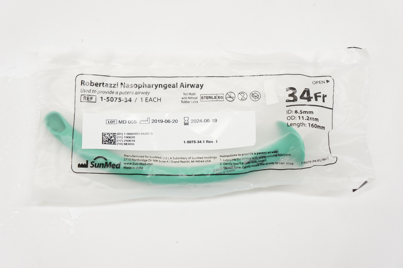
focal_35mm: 57
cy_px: 134
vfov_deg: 23.7
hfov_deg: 35.1
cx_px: 202
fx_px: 637
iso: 800
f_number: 7.1
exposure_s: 1/100
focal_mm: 38
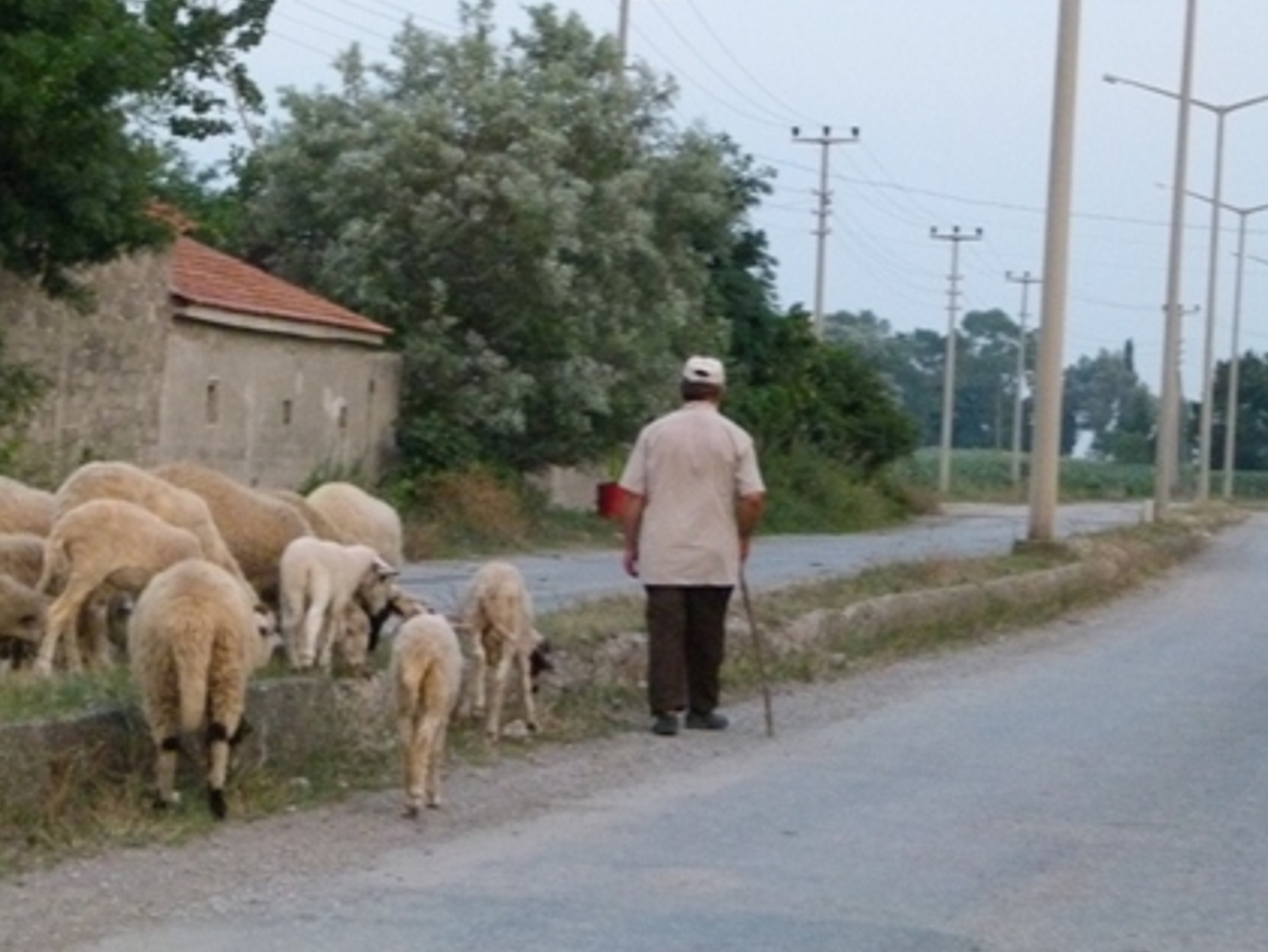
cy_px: 473
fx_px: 4324
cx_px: 645
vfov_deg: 12.6
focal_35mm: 118
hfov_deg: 16.7
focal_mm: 20
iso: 800
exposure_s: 1/500
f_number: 3.5
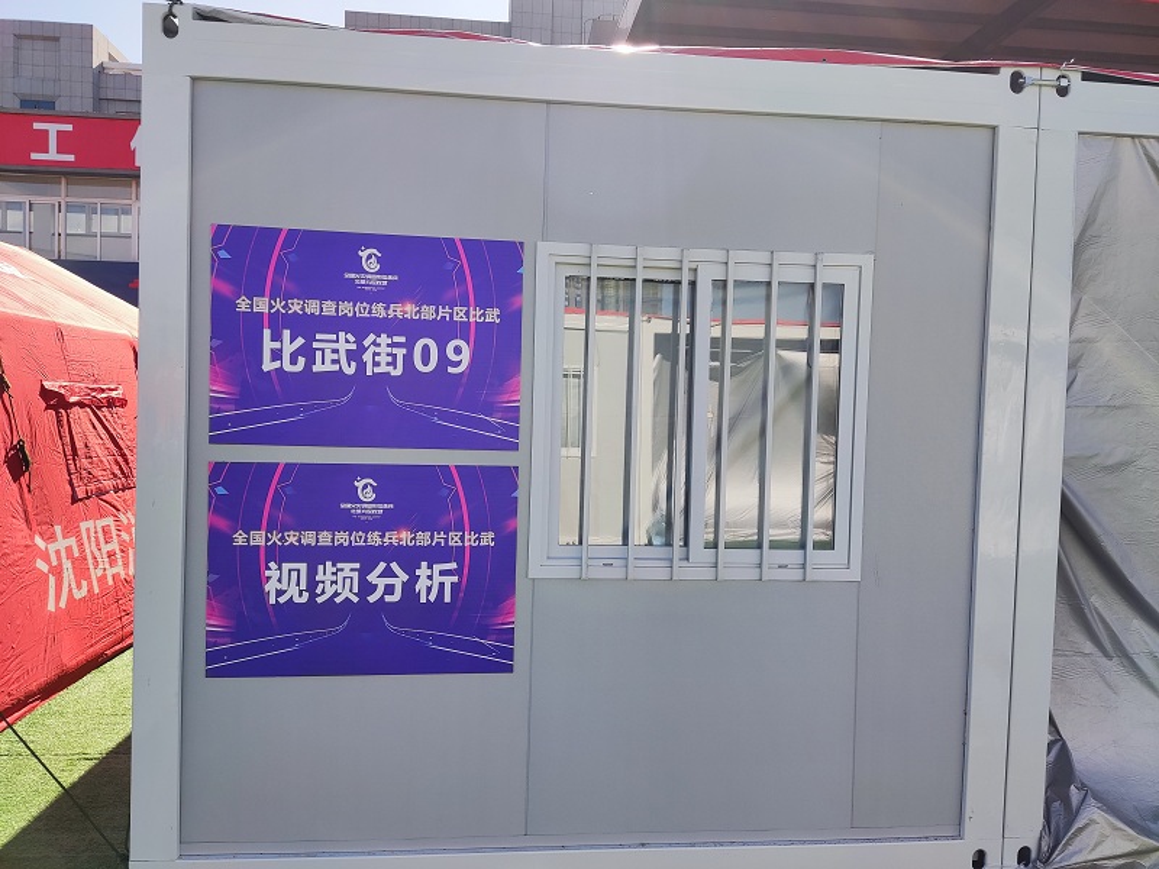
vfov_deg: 54.9
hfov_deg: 69.4
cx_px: 580
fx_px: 837
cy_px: 434
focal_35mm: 25
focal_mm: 4.71
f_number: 1.79
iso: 50
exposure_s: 1/1407
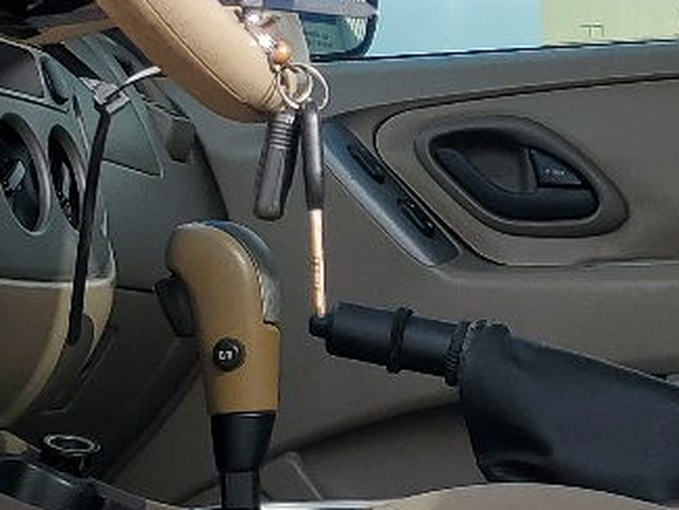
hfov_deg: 15.3
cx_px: 570
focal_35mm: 128
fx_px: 2512
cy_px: 65
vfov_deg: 11.5
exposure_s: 1/1250
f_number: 1.5
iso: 50
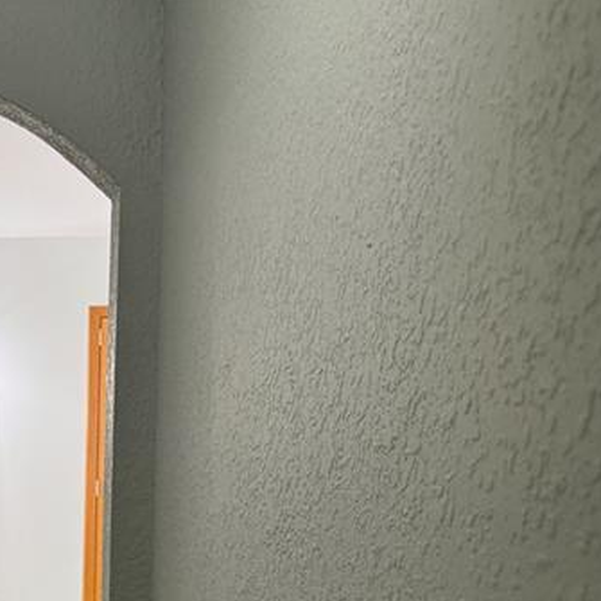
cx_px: -120
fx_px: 1493
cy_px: 701
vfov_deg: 21.3
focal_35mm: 76
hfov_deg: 21.2
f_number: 1.78
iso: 160
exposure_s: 1/60
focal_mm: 6.76
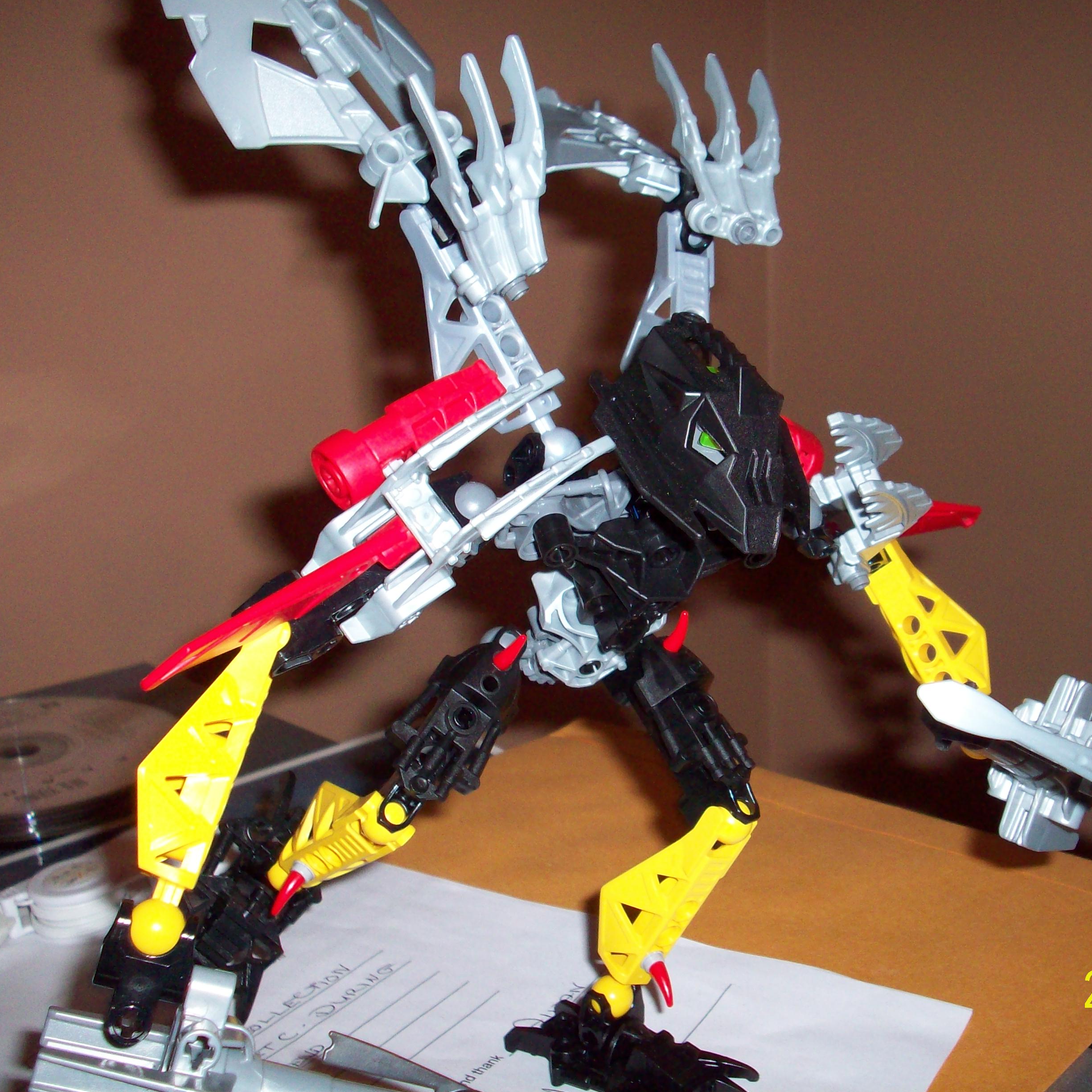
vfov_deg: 38.3
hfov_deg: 38.0
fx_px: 1570
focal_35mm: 44
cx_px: 702
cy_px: 543
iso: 160
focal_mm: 6.2
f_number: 2.8
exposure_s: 1/45
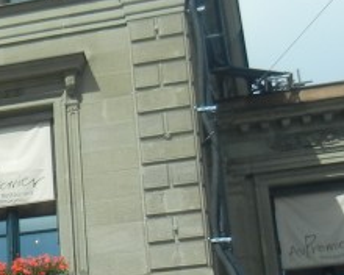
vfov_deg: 11.3
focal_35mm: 136
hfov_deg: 13.0
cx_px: -256
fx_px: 1385
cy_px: 191
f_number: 7
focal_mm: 5.4
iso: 160
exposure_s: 1/319
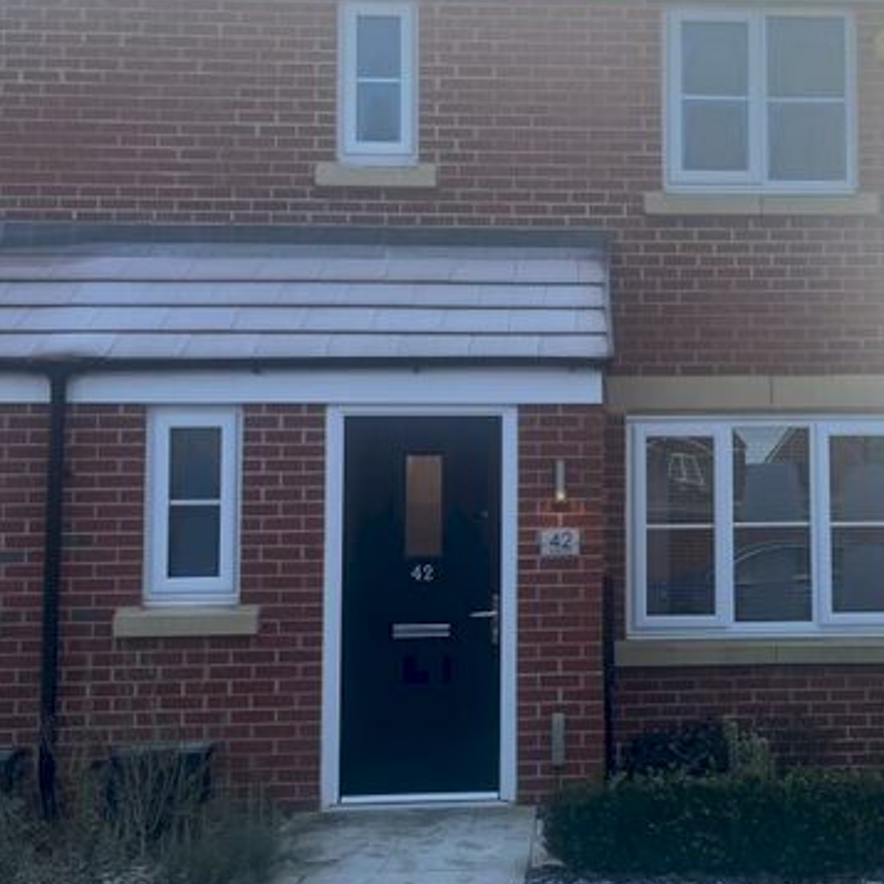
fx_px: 1300
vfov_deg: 37.6
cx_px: 701
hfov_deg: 36.3
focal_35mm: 45
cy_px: 440
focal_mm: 5.1
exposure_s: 1/1536
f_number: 1.6
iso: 50
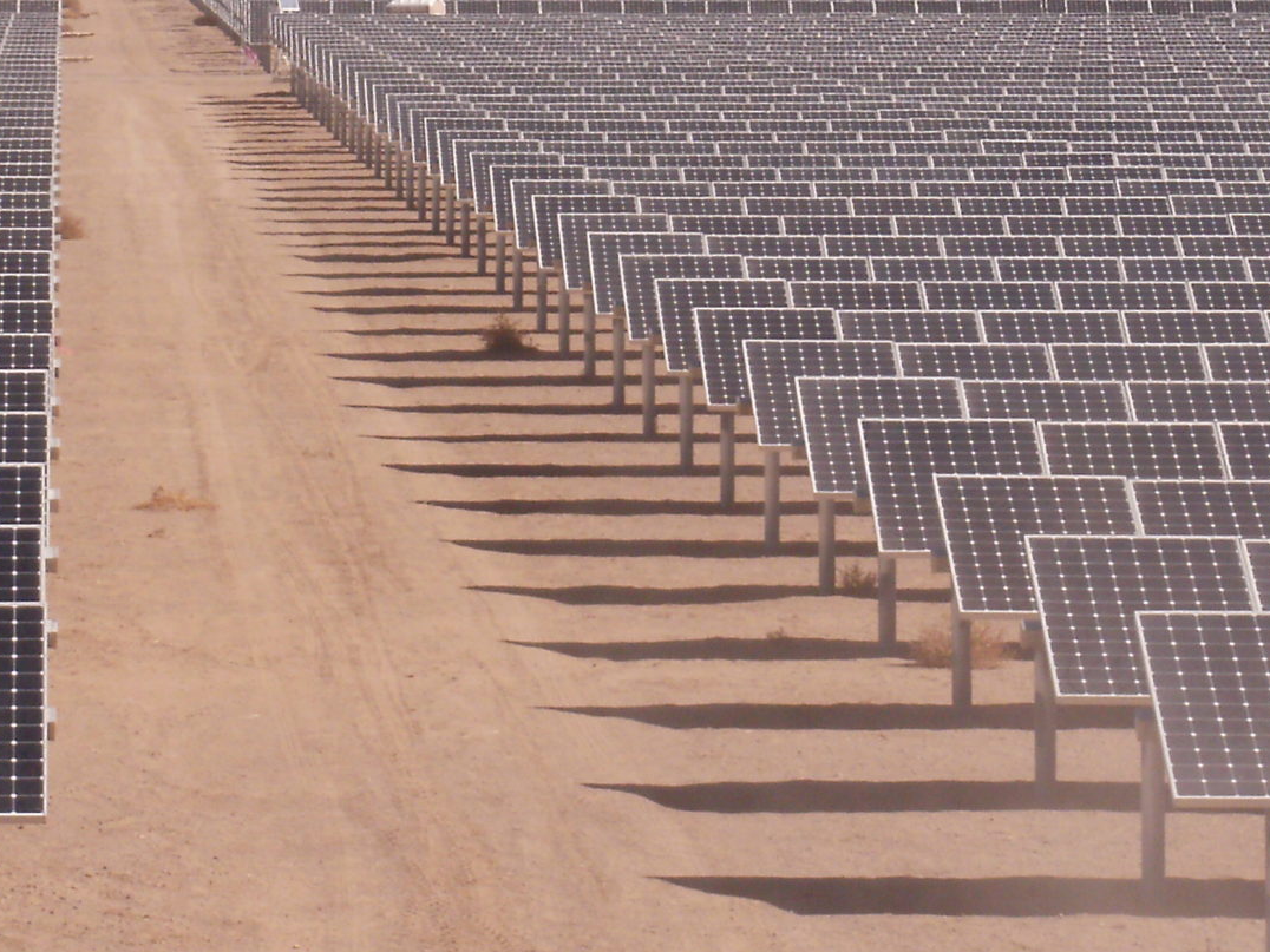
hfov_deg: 8.3
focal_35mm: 238
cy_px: 104
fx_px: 8732
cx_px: 135
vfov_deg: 6.2
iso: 100
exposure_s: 1/320
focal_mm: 17.4
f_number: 7.9
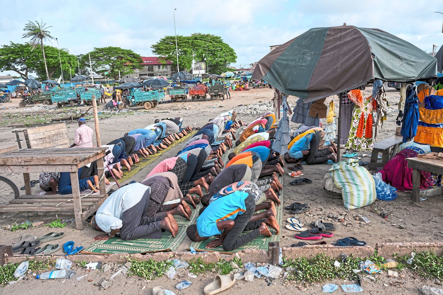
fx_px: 332
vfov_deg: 47.9
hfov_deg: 67.4
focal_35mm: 27
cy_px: 148
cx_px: 222
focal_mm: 27
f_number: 5.6
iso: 100
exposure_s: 1/250
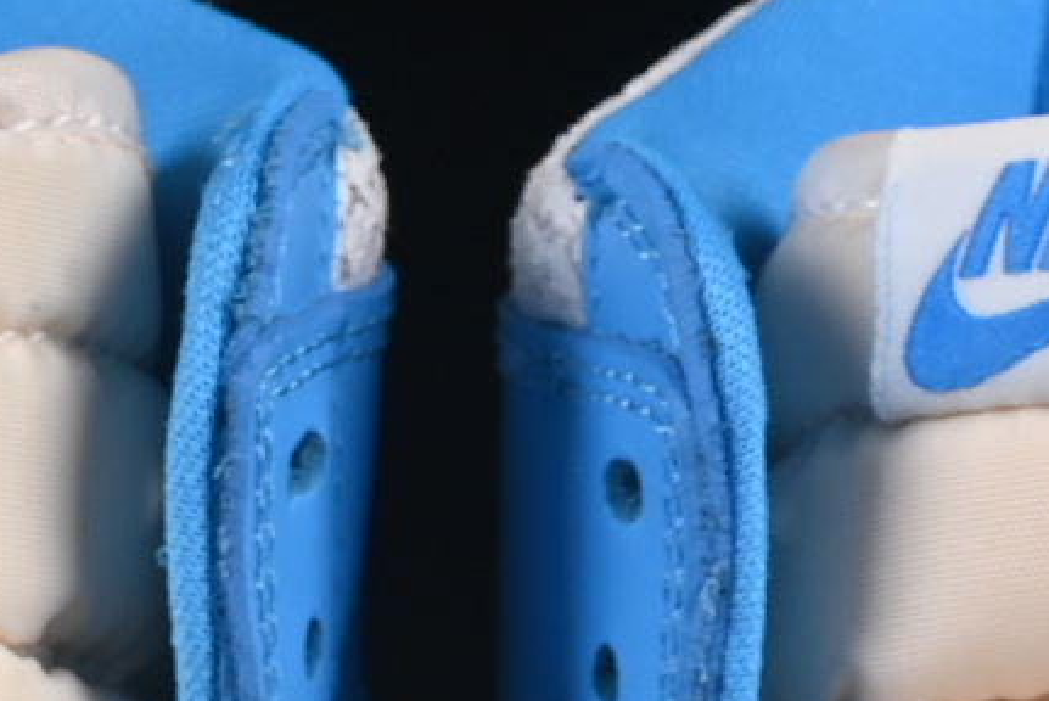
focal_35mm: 484
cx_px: 333
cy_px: 2135
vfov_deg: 2.8
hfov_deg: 4.3
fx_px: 14112
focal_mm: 50
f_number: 8
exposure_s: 1/80
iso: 160
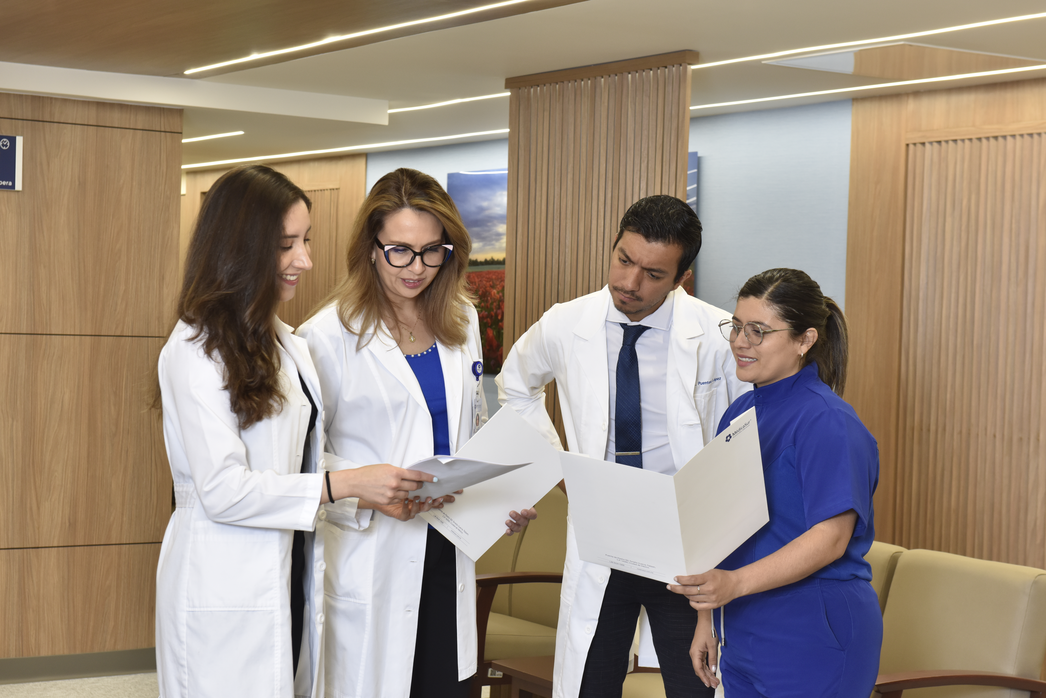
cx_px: 523
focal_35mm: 70
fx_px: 2034
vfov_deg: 19.5
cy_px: 349
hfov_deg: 28.8
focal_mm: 70
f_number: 8
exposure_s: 1/40
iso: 800
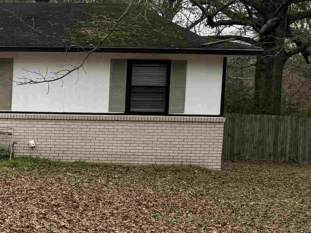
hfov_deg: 24.7
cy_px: 120
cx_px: -106
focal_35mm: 67
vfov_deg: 21.9
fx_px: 602
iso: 80
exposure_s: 1/321
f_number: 1.78
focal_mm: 6.76
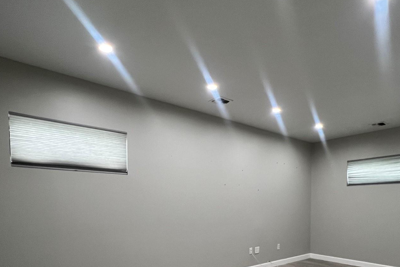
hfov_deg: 78.0
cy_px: 215
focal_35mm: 22
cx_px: 232
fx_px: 244
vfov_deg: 53.3
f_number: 1.8
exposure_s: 1/120
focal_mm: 1.57
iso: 200
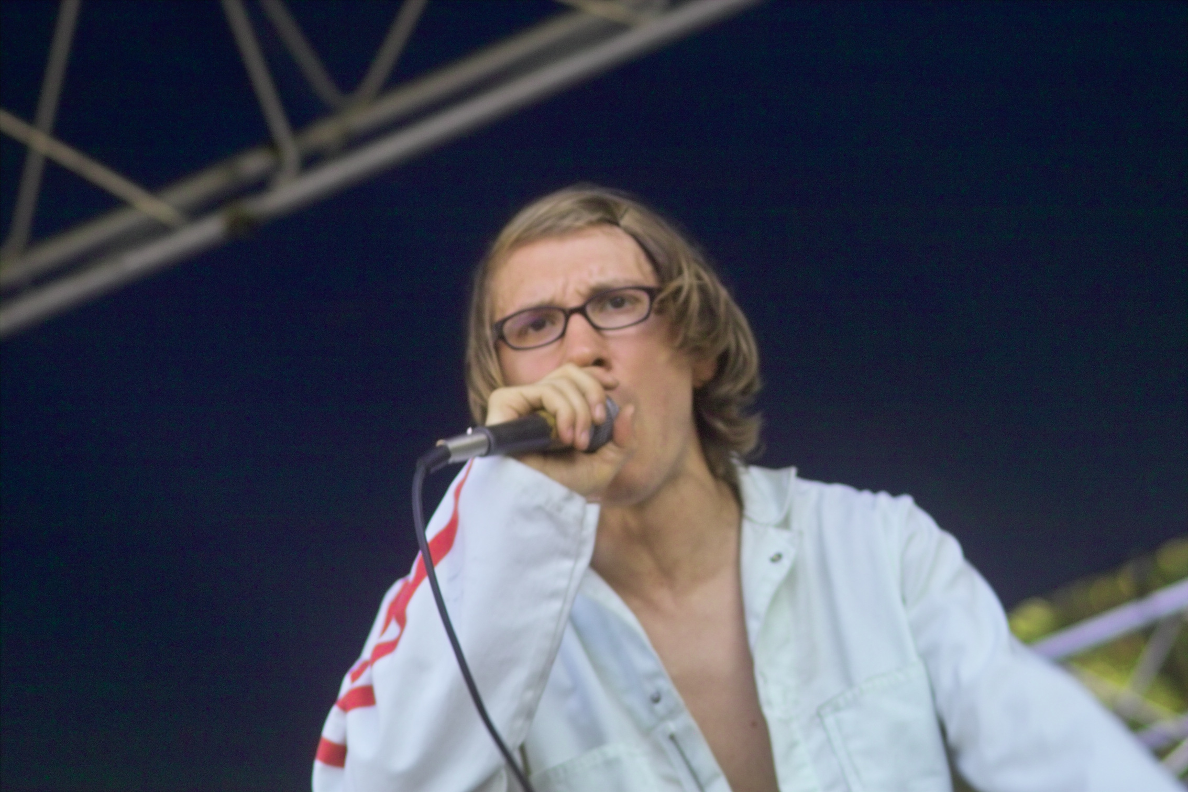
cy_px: 396
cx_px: 594
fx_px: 5907
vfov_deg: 7.7
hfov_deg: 11.5
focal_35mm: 179
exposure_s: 1/125
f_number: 3.5
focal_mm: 105
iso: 200
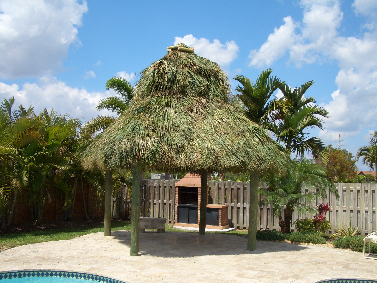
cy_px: 142
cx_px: 188
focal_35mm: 35
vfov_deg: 40.7
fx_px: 381
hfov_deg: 52.6
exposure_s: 1/640
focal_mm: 5.8
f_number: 4.3
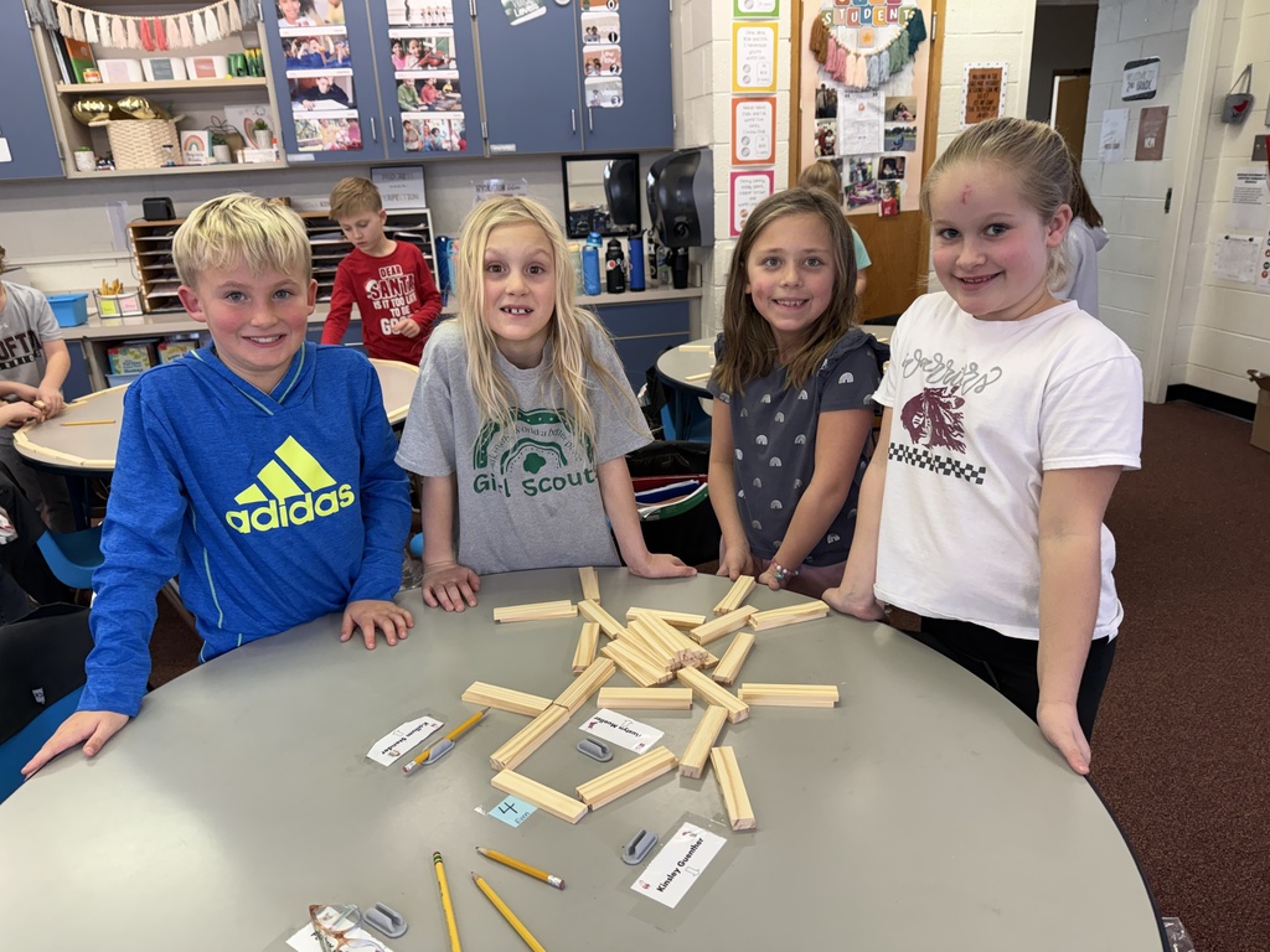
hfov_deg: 71.6
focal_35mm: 24
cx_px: 635
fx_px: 881
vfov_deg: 56.8
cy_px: 476
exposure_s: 1/120
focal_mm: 6.76
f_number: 1.78
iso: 200
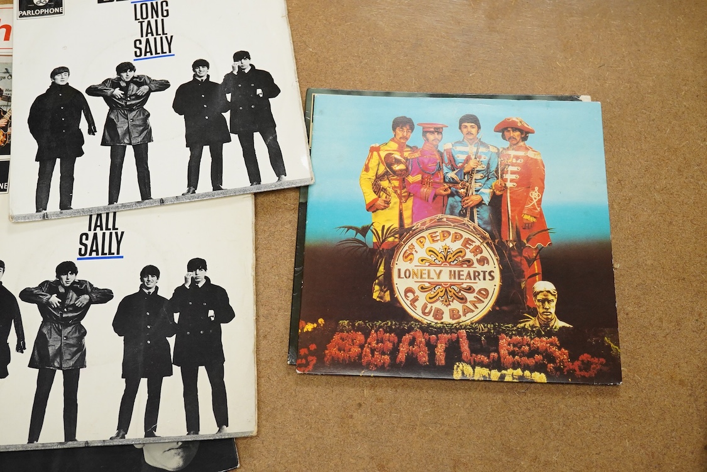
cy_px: 236
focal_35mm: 45
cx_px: 354
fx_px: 884
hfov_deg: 43.6
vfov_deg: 29.9
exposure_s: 1/200
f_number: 10
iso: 2500
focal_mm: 30
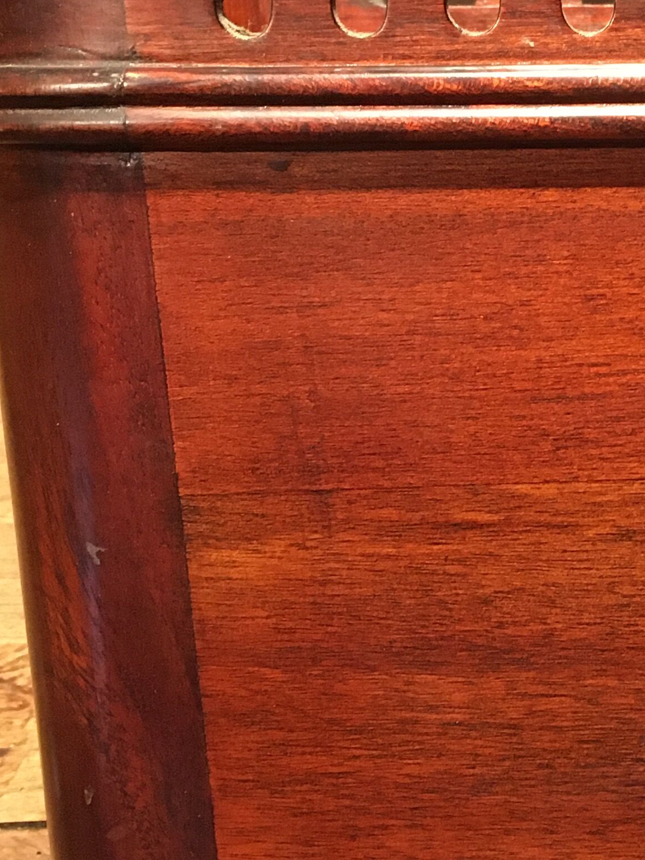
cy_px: 235
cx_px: 762
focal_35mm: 76
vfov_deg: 25.4
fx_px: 1888
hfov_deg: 18.4
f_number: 2.2
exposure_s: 1/17
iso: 250
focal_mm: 4.15
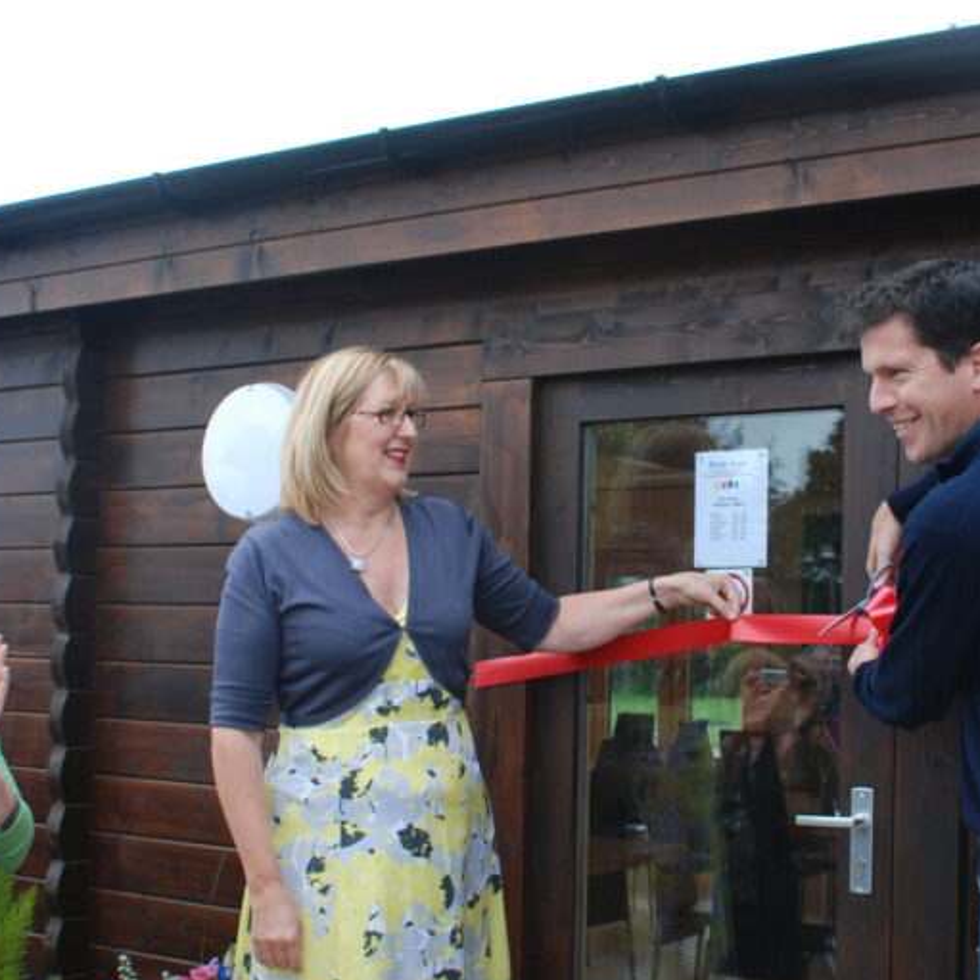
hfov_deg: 30.4
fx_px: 1794
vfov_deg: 30.6
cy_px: 499
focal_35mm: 56
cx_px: 618
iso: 180
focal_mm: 28
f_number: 5.6
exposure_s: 1/125
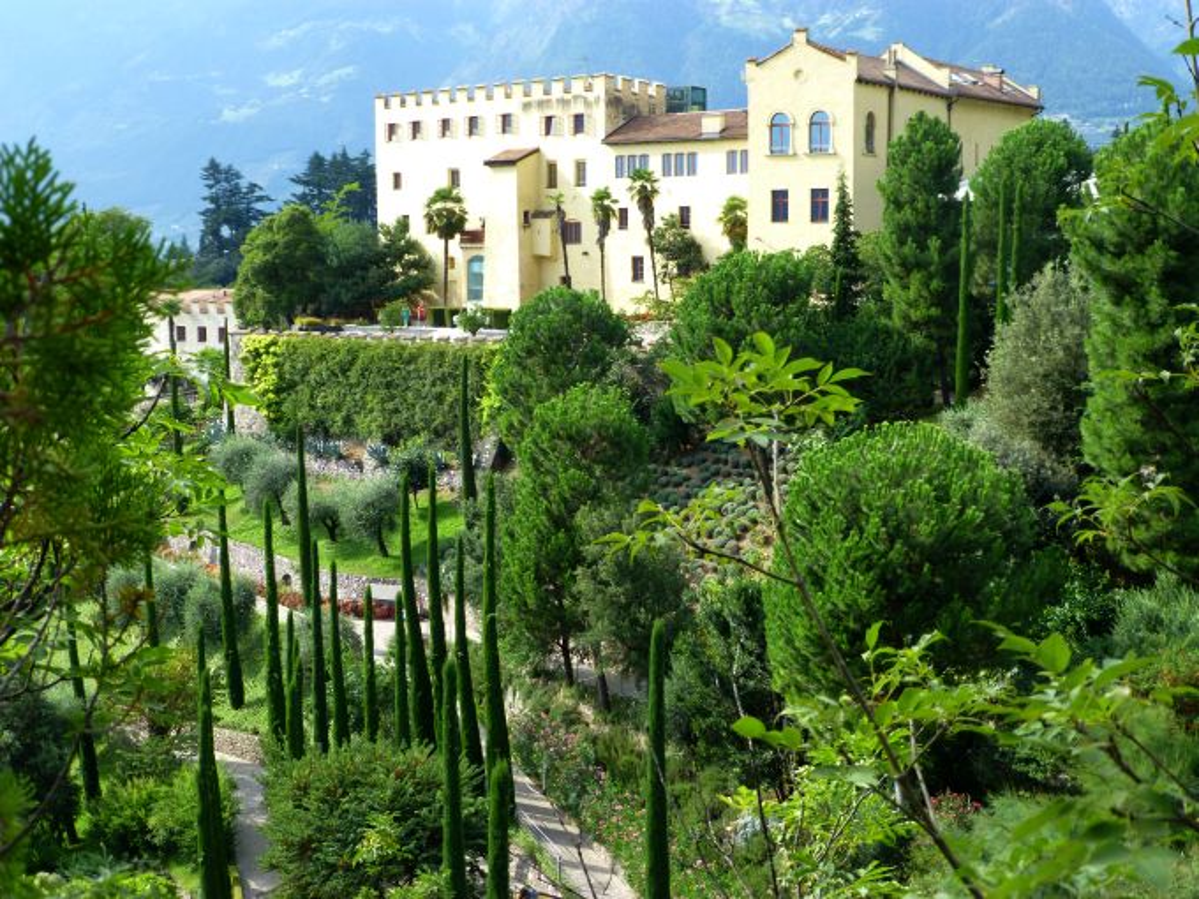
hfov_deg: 40.4
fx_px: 1628
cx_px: 600
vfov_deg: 30.9
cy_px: 450
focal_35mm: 47
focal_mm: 8.5
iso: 100
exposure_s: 1/160
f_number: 4.2
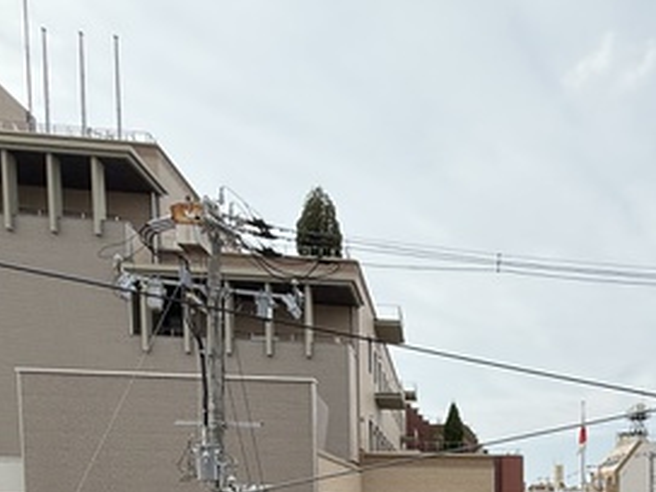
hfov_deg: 47.6
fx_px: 682
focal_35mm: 36
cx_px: 555
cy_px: 554
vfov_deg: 33.9
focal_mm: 2.22
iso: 50
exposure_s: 1/1795
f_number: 2.2
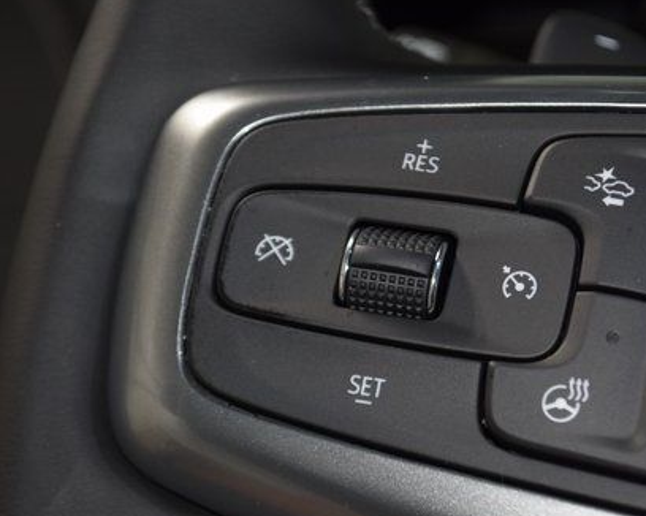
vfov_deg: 14.5
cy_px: 295
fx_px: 2026
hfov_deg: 18.0
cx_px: 480
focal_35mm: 106
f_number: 5.3
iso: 640
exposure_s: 1/30
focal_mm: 48
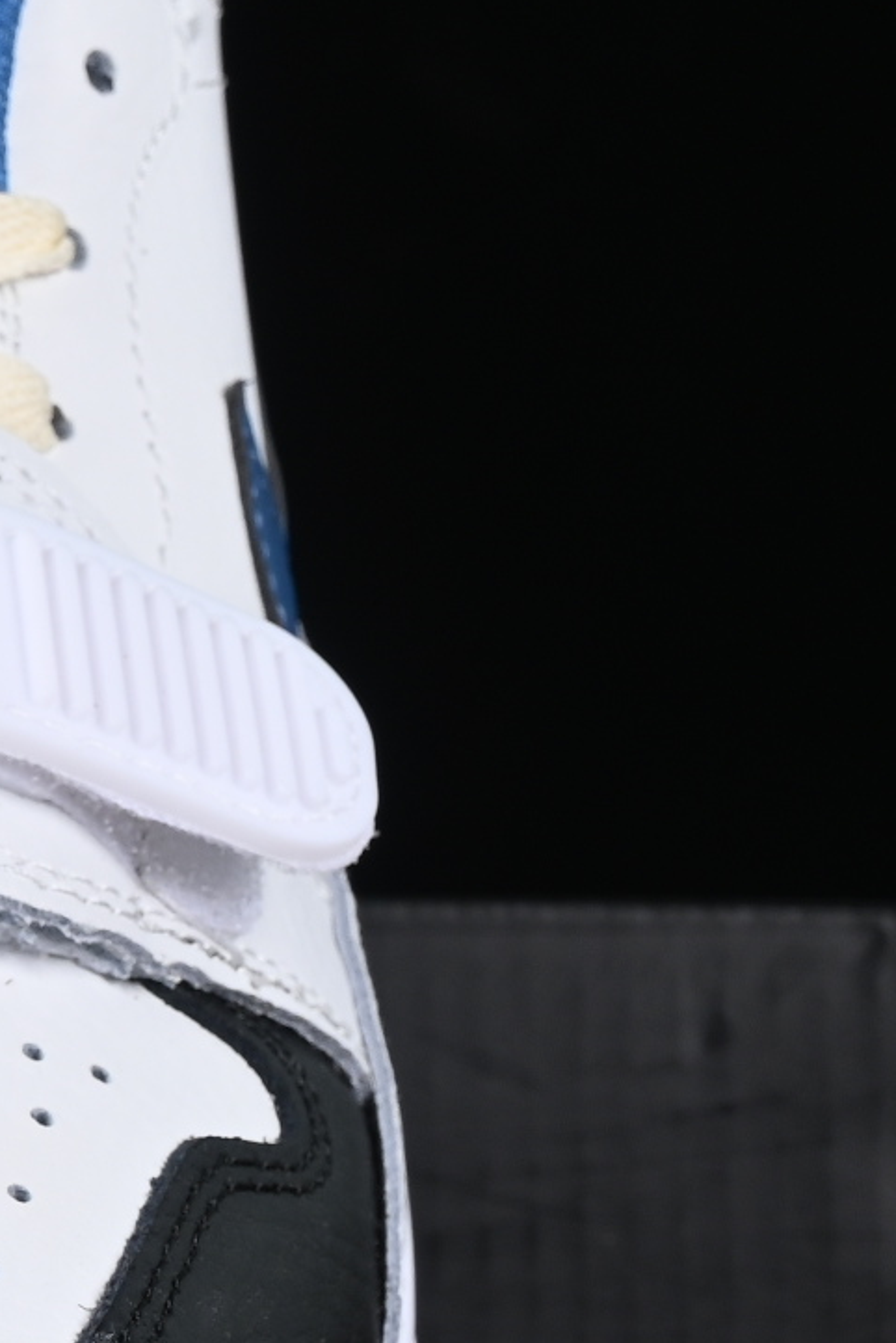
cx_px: -933
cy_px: 1062
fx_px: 10778
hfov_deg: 4.7
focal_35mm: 289
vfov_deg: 7.1
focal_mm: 50
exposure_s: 1/60
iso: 160
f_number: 8
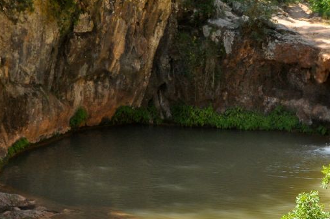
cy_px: 98
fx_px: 1273
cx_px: 184
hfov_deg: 14.8
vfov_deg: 9.9
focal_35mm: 139
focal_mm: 46
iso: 1000
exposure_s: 1/500
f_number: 11
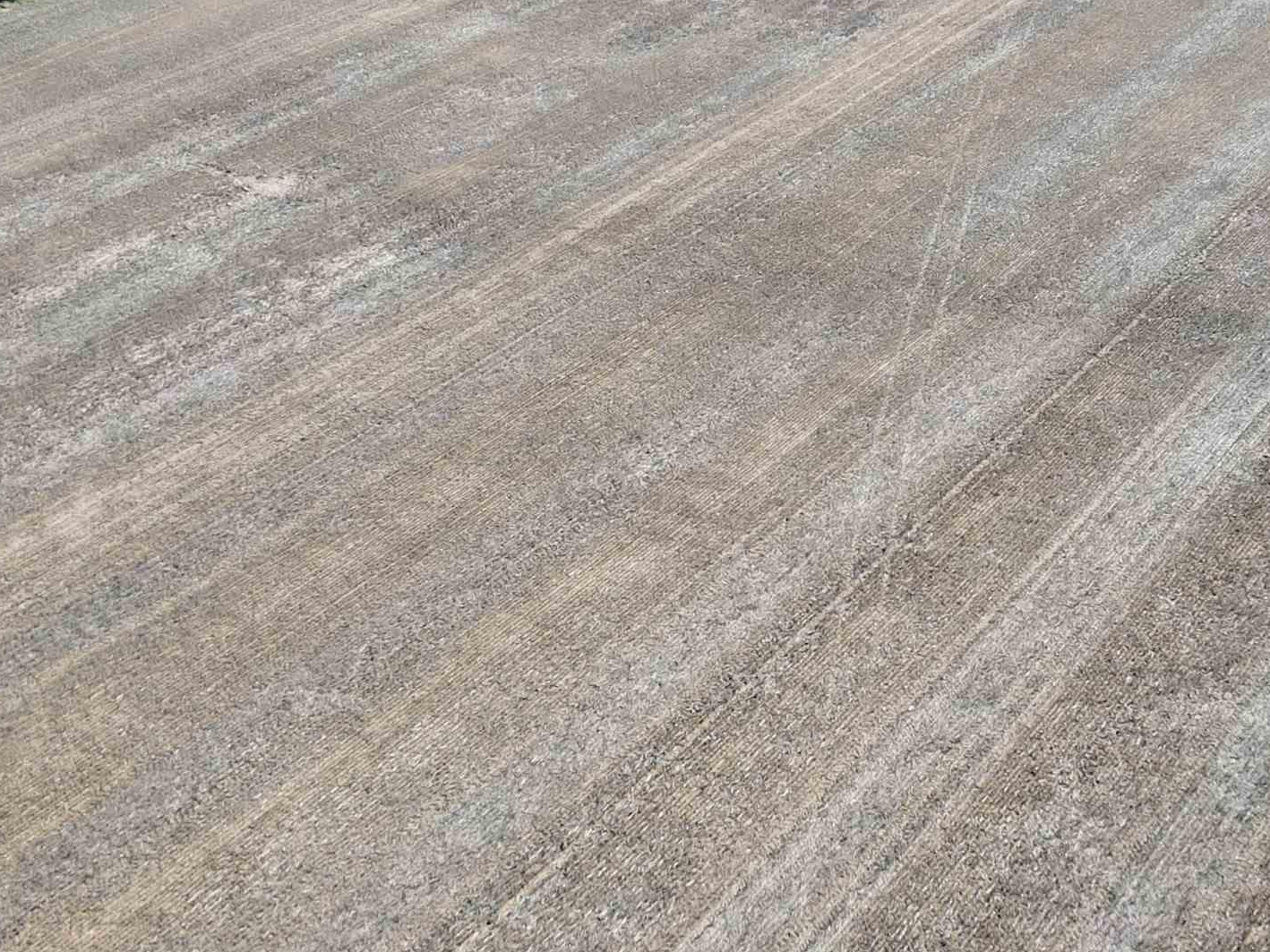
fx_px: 1907
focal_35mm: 52
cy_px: 442
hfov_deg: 36.4
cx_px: 851
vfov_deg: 28.0
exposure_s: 1/240
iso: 110
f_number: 2.8
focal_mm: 4.5
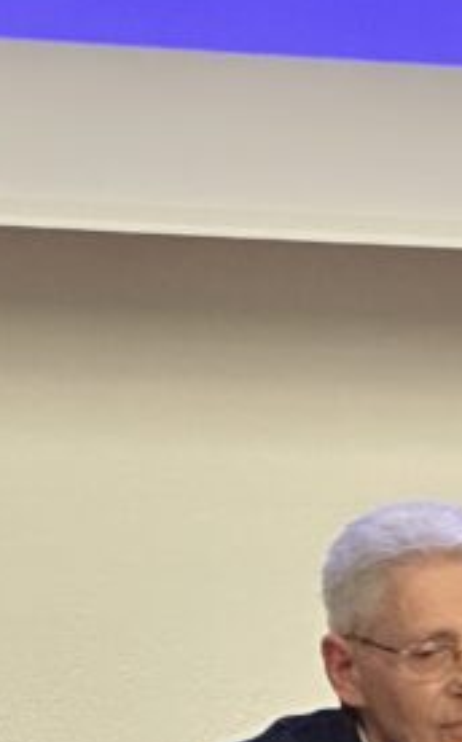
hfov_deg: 4.3
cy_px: 739
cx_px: 956
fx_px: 6117
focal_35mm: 303
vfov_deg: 6.9
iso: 500
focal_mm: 9
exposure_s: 1/34
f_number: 2.8
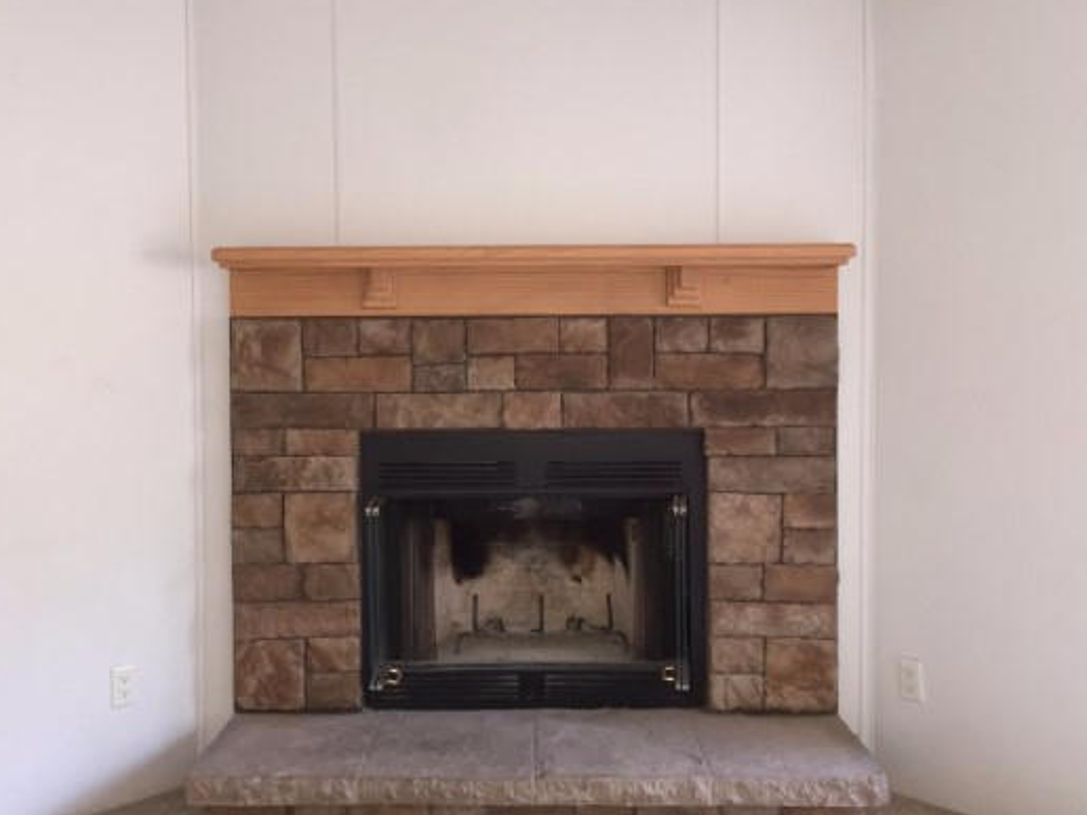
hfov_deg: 51.3
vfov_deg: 39.7
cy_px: 394
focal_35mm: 36
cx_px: 514
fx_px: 1130
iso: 125
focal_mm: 4.15
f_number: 2.2
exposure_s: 1/24
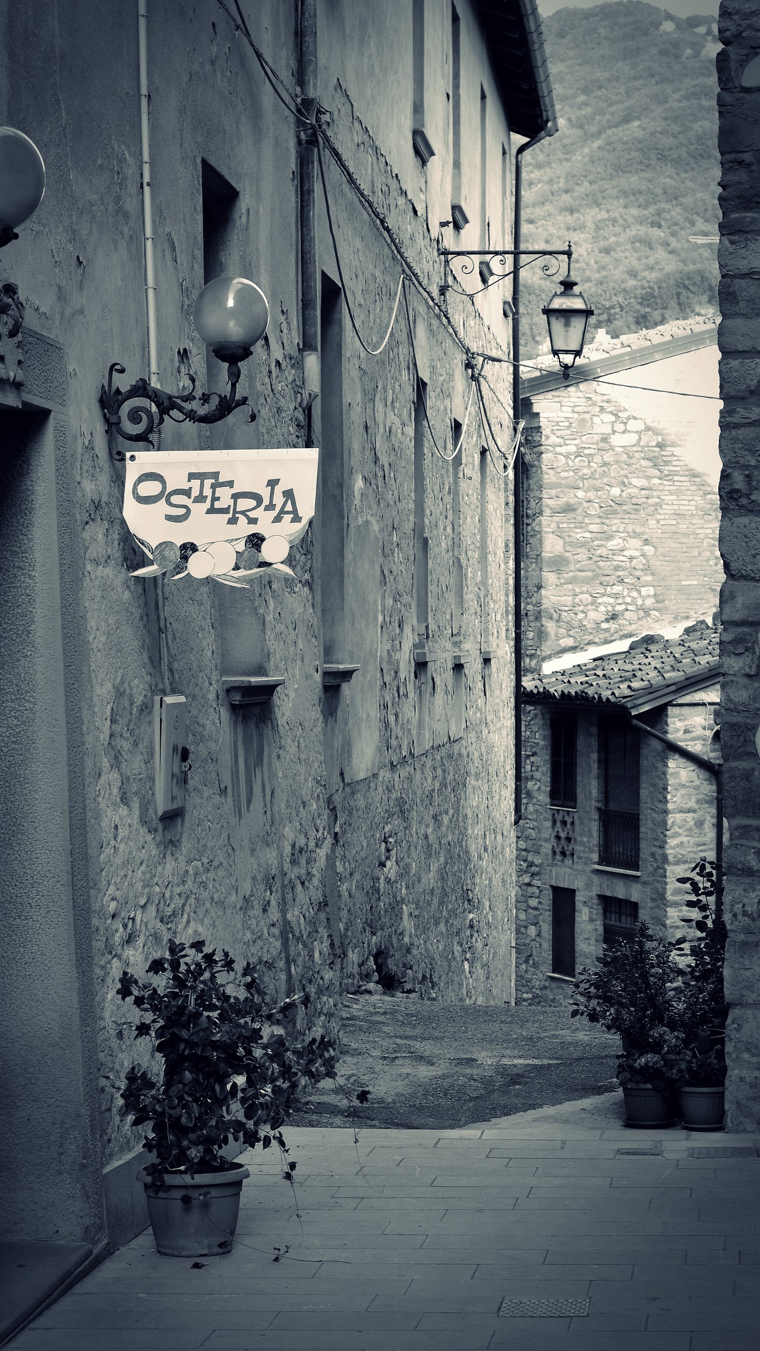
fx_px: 2830
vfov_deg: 26.8
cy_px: 676
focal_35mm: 79
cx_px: 353
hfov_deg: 15.3
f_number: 8
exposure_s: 1/30
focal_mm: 50
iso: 100
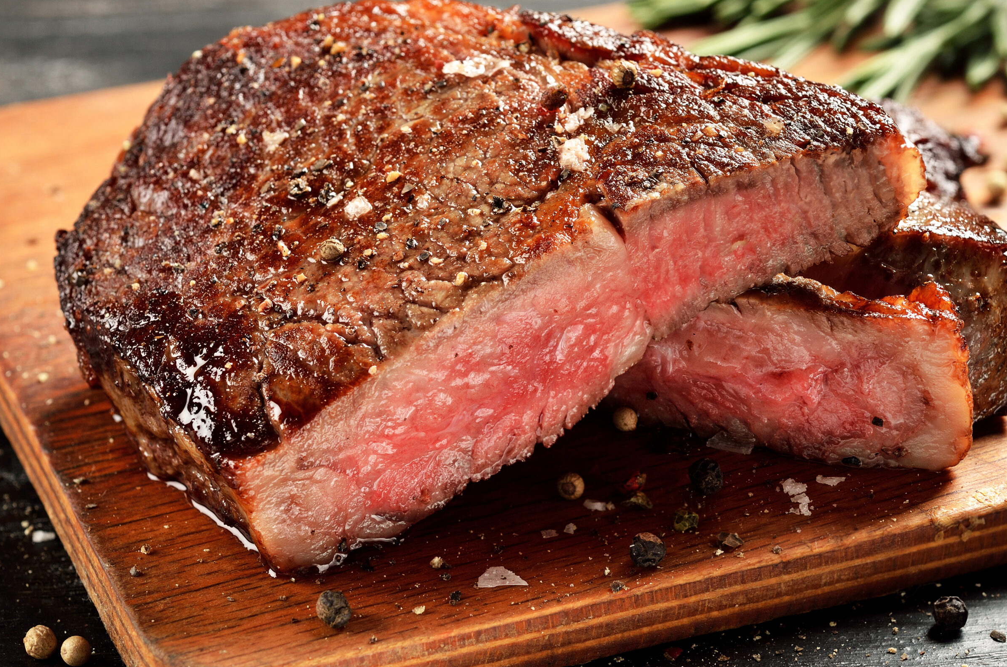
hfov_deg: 21.3
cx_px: 528
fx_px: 2680
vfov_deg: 14.2
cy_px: 324
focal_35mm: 96
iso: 100
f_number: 9
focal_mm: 60
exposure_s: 1/160
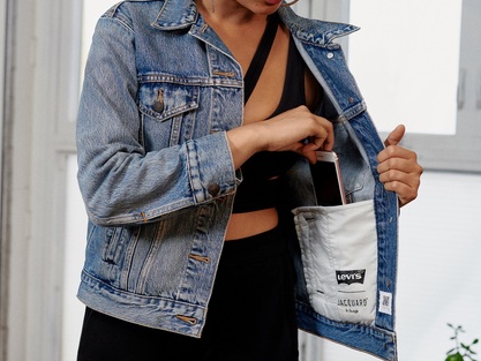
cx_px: 153
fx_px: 1154
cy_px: 186
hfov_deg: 23.4
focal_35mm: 83
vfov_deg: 17.8
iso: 640
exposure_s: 1/250
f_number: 4
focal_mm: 50
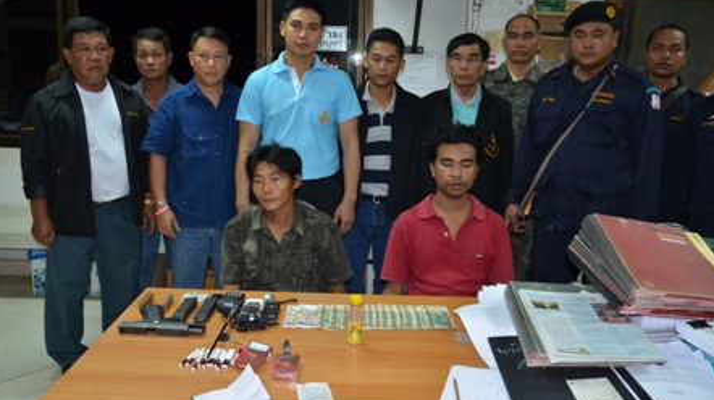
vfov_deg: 33.6
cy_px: 183
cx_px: 357
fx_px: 662
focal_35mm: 35
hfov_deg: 56.7
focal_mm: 22
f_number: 3.8
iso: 800
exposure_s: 1/60
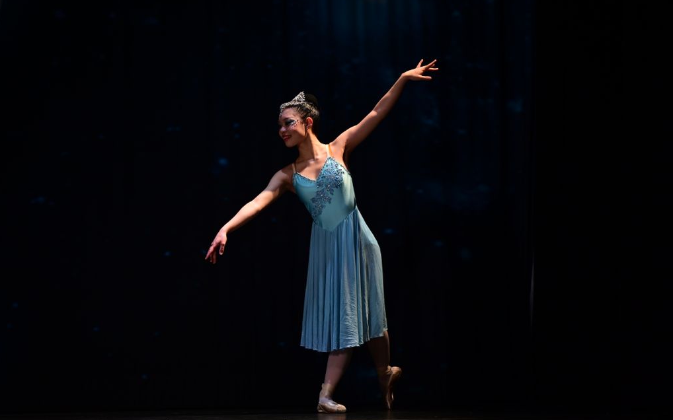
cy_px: 219
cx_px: 335
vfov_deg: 6.4
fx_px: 3760
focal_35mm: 205
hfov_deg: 10.2
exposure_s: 1/800
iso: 1250
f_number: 2.8
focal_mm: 200
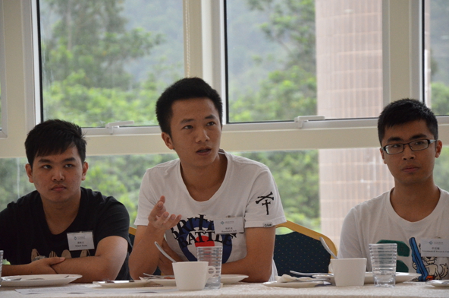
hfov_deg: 12.9
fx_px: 1985
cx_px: 225
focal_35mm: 160
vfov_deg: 8.6
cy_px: 150
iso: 3200
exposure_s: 1/640
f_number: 6.3
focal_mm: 105
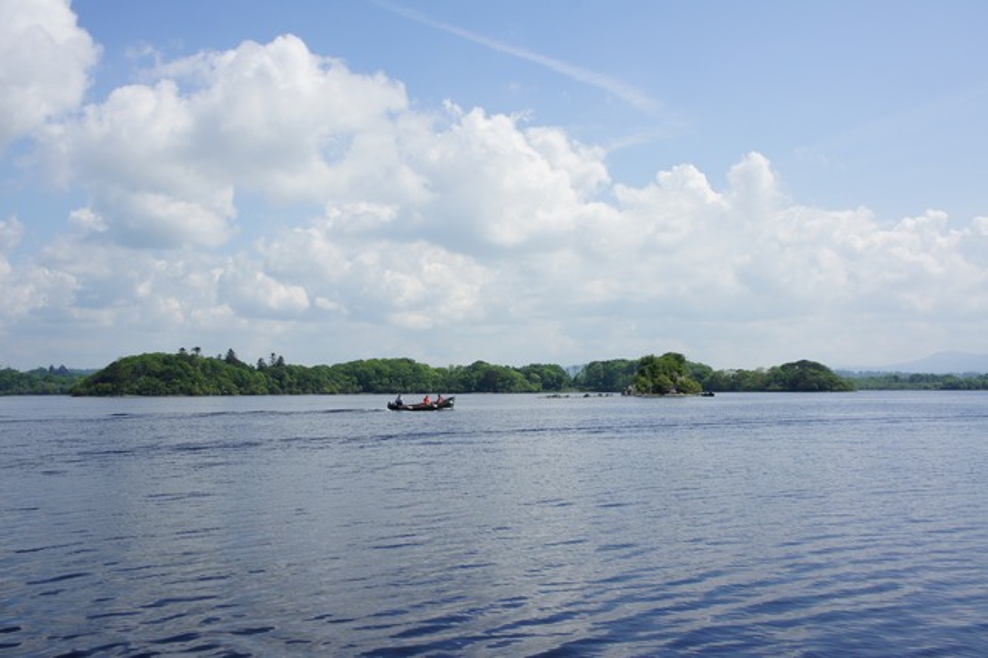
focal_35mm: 38
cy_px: 329
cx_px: 494
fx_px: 1029
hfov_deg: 51.3
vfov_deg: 35.5
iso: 200
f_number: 11
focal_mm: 25
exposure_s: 1/320
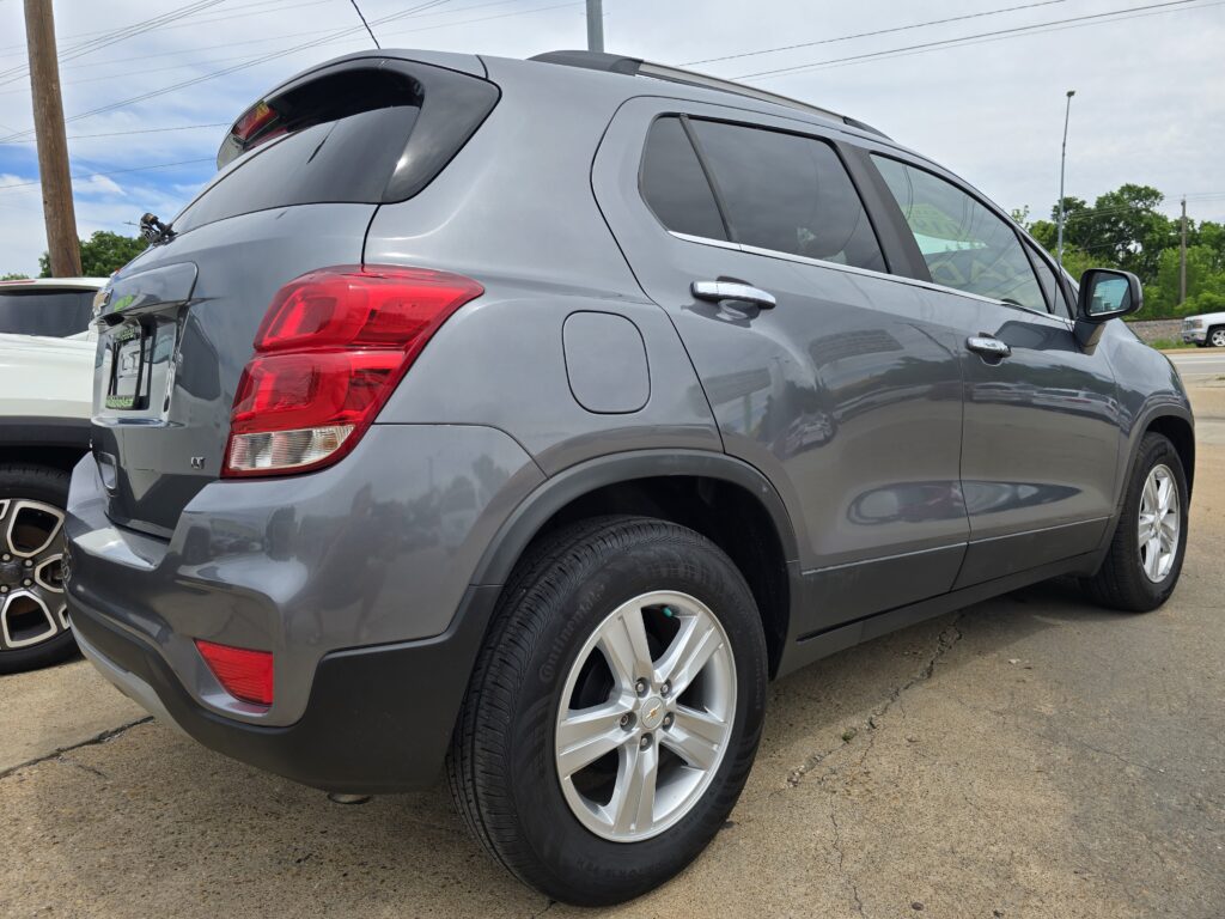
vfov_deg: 58.9
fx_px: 814
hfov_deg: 73.9
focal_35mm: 23
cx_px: 612
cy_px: 460
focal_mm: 6.3
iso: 12
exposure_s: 1/659
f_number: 1.7
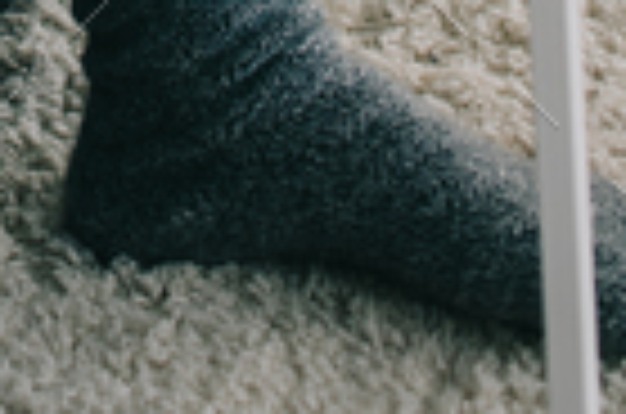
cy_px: -1548
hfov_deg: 6.4
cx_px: -428
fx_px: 5534
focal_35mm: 319
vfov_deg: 3.9
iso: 100
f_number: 3.2
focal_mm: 50
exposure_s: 1/200
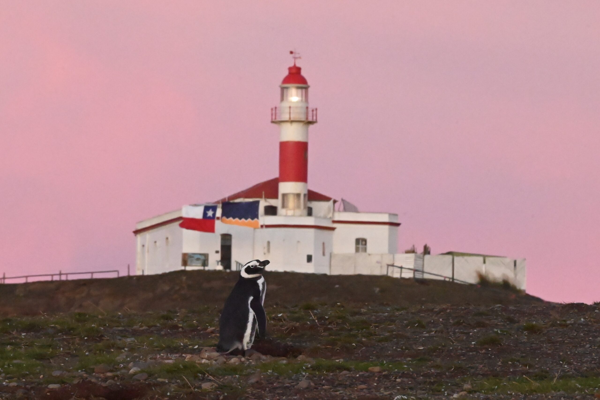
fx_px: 4001
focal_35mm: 240
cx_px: 300
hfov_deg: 8.6
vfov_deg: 5.7
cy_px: 200
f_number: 22
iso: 16000
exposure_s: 1/160
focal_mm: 240
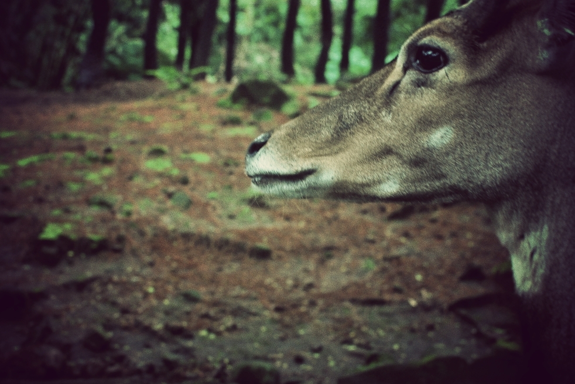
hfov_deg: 37.2
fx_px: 855
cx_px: 283
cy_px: 189
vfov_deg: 25.3
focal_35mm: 54
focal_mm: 35
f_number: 4
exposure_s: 1/50
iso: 800
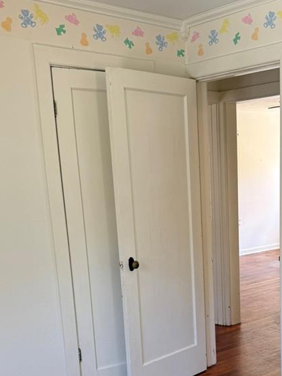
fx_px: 554
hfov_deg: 28.1
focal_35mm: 51
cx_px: 216
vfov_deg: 36.0
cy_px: 312
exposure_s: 1/121
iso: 80
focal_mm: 6.76
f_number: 1.78
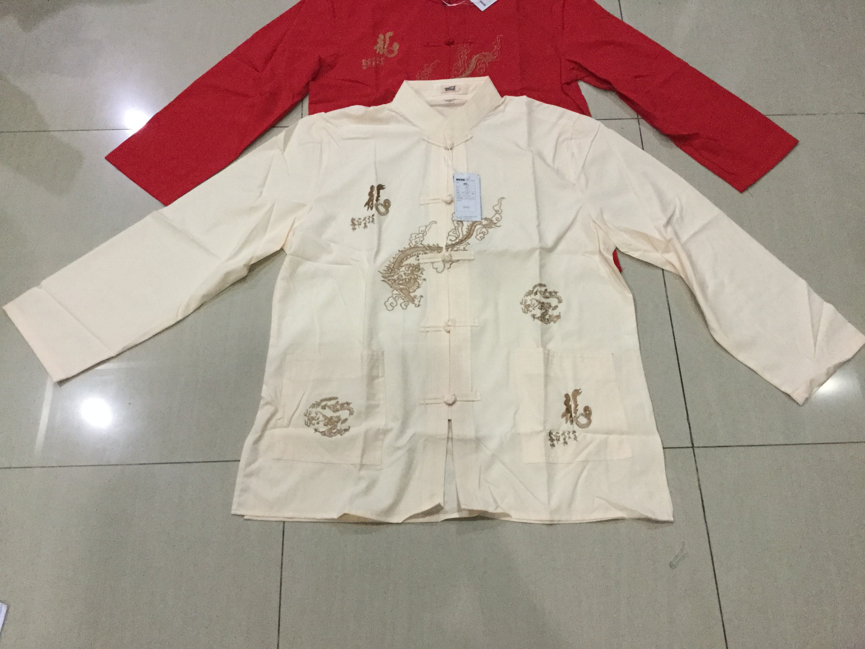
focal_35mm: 31
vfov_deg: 45.4
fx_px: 775
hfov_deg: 58.4
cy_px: 324
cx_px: 432
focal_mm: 3.3
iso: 250
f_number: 2.4
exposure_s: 1/17
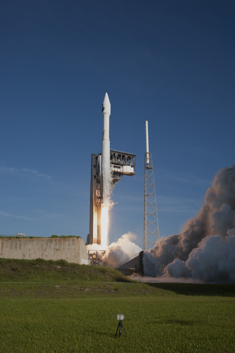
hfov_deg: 37.8
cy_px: 176
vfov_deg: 54.5
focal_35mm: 35
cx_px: 118
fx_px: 343
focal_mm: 35
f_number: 8
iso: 200
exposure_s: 1/1250
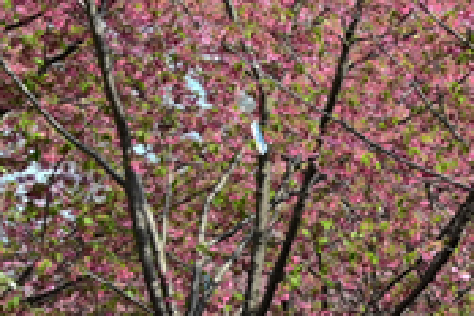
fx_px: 2541
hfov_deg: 10.1
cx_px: 847
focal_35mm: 193
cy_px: 313
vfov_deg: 7.1
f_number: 8
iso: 140
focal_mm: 28
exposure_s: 1/125
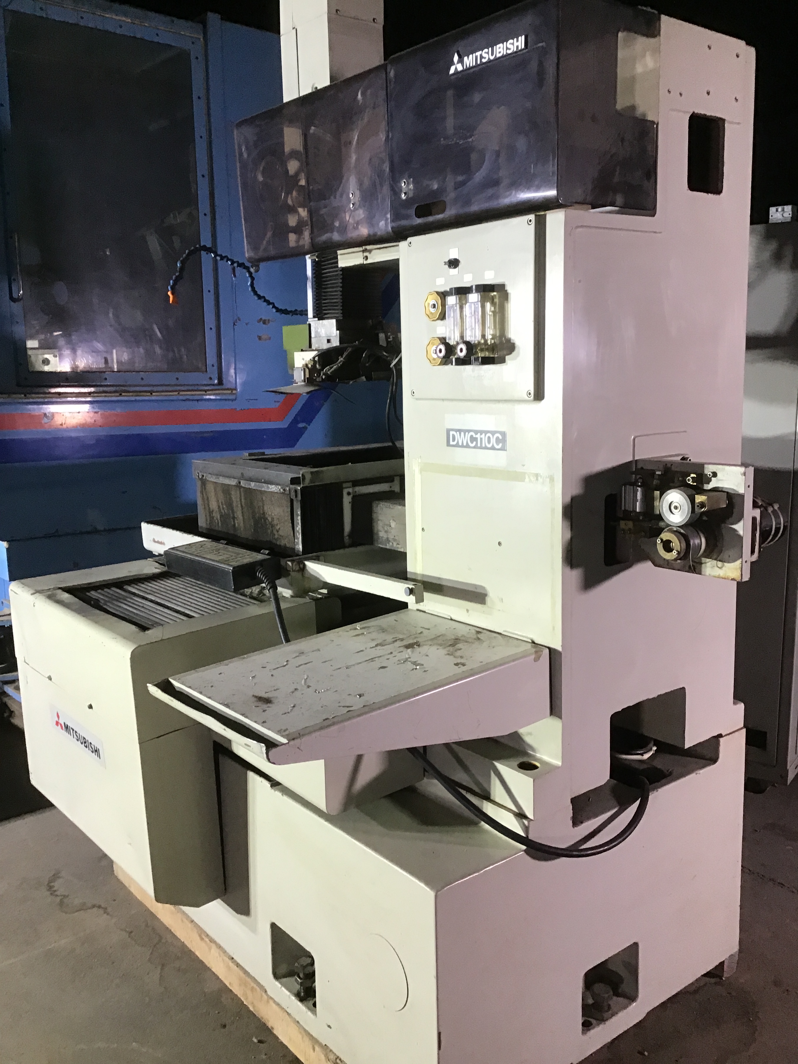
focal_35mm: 31
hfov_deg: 45.4
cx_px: 399
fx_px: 953
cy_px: 532
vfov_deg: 58.4
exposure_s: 1/30
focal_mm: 3.3
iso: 100
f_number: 2.4
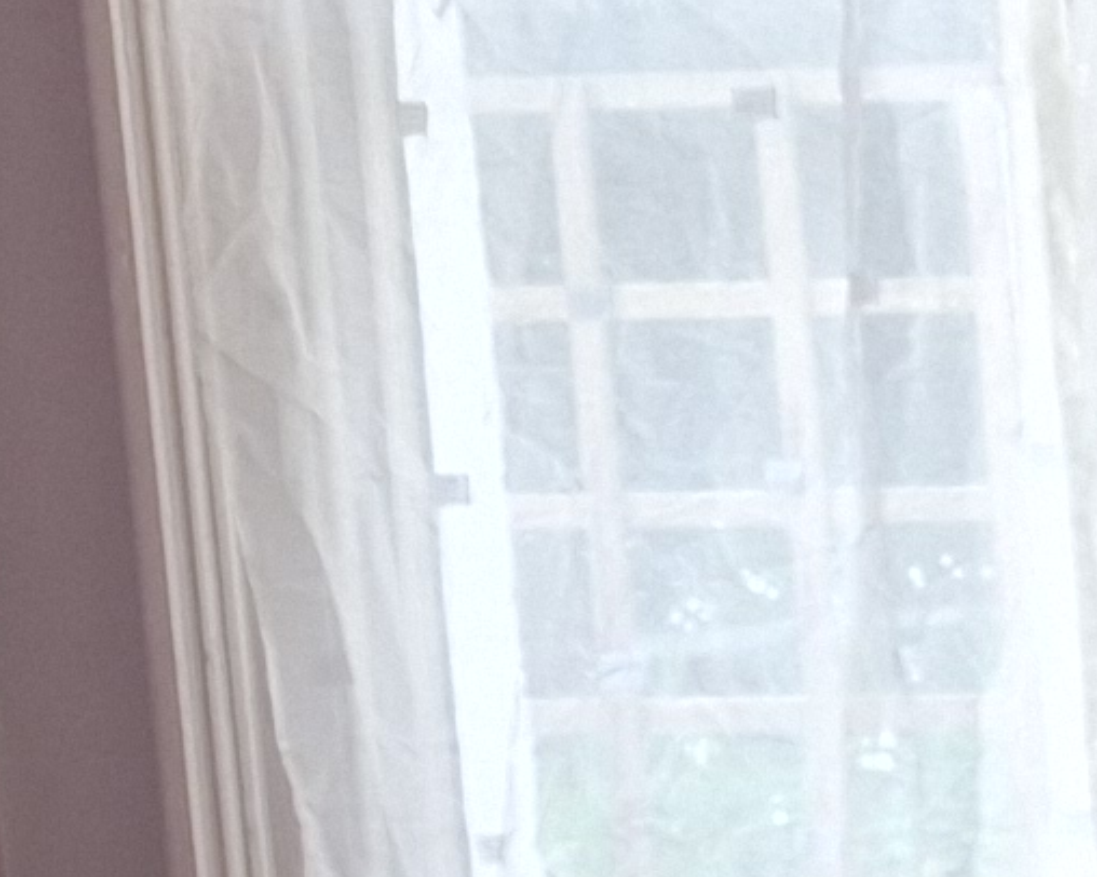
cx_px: 2097
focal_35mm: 196
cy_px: 676
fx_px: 6361
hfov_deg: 9.3
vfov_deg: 7.9
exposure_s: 1/100
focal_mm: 4.69
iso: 32
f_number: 1.8
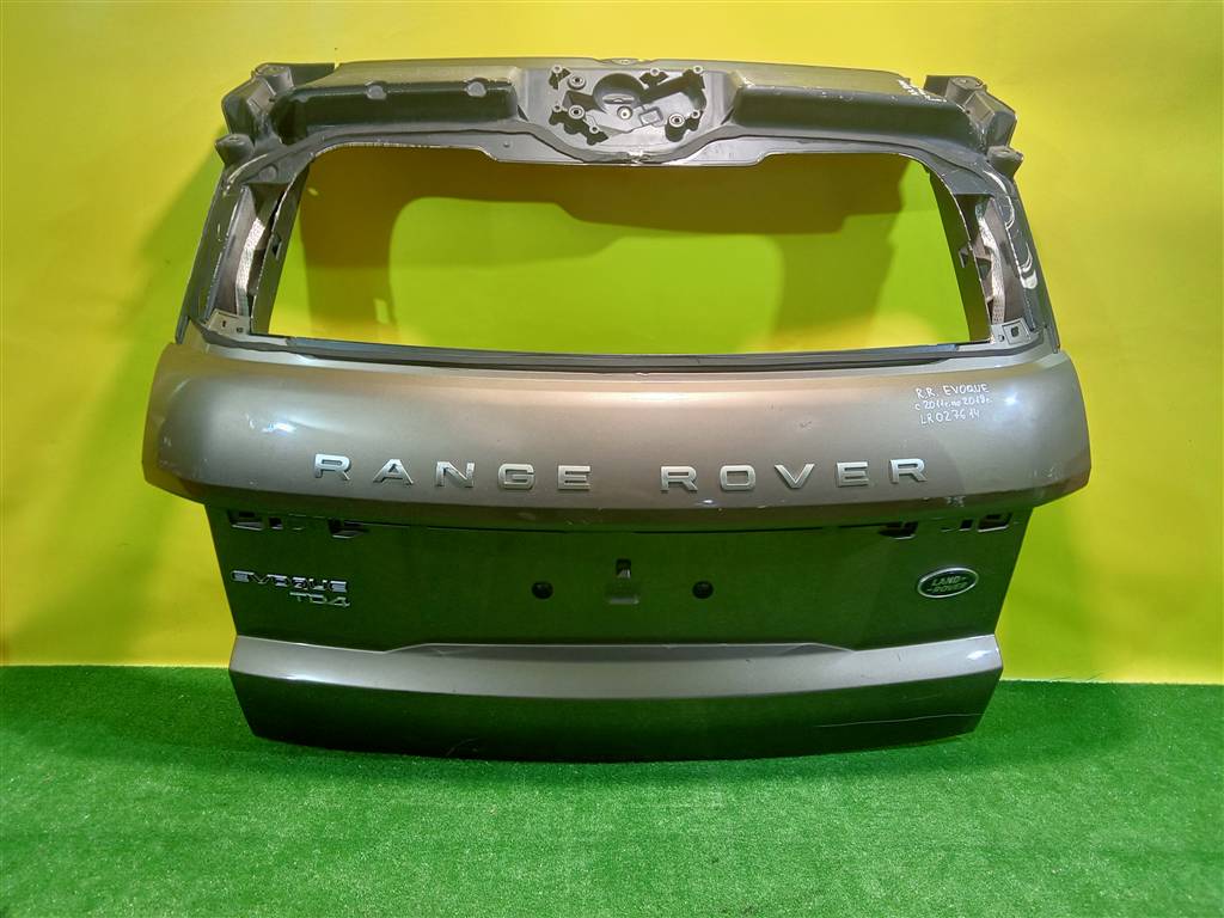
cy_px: 459
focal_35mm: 28
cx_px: 612
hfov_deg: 63.4
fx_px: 990
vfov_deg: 49.7
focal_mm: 3.65
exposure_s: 1/33.3
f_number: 2.2
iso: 212
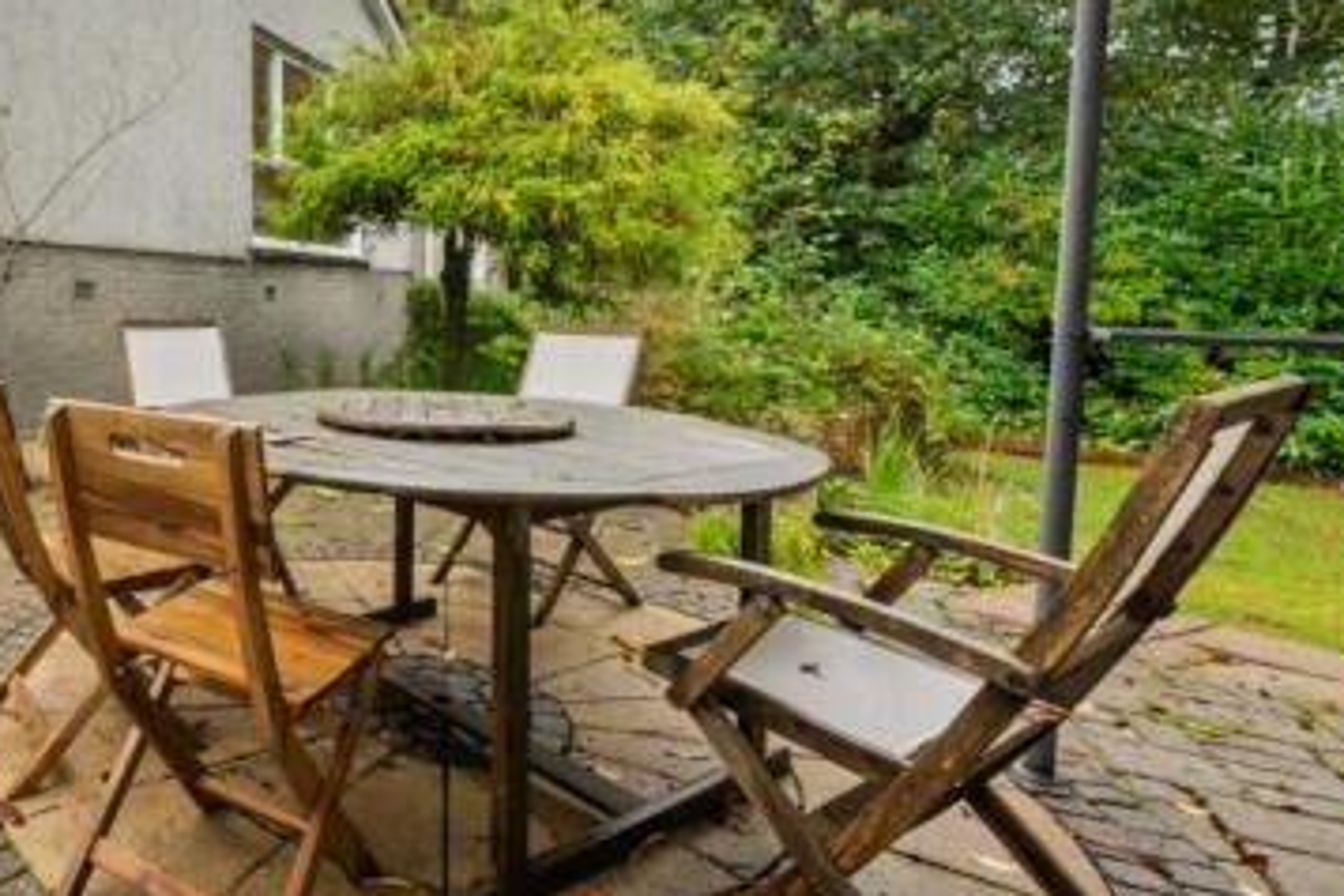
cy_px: 311
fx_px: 821
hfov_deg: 66.4
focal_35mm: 22
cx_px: 162
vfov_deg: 56.2
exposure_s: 1/1.25
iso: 640
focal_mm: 12
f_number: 22
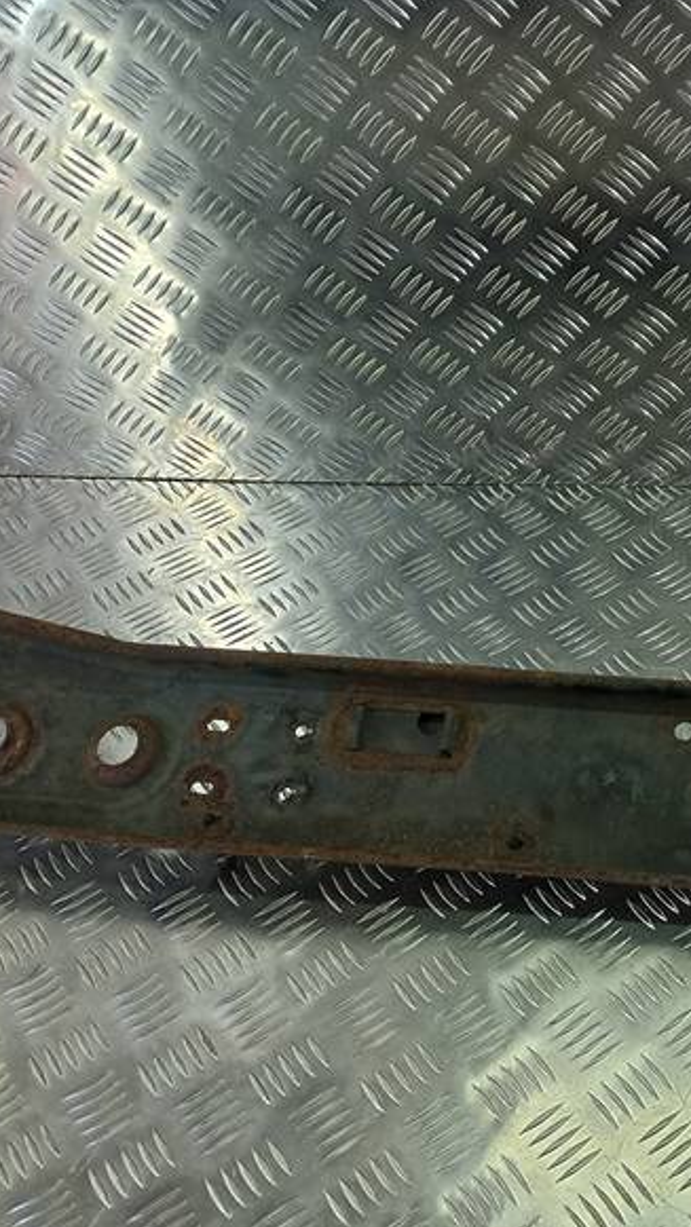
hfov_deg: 23.4
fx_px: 1563
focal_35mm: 48
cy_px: 551
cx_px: 759
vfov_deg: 42.8
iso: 25
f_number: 1.8
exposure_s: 1/50
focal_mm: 4.6
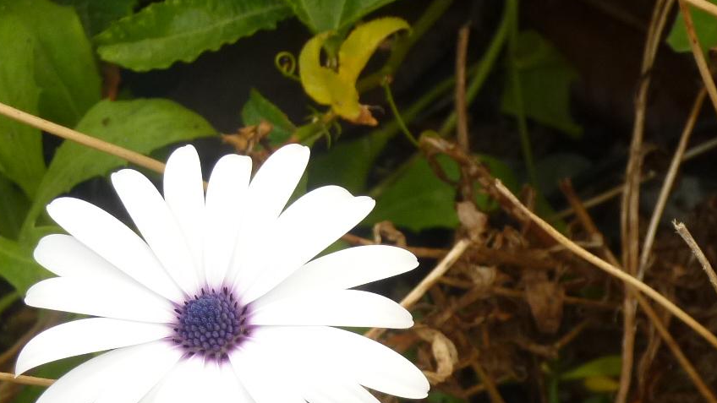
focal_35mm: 111
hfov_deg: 19.3
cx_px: 423
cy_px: 378
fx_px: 2110
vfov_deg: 10.8
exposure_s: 1/125
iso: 125
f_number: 4.5
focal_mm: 9.7
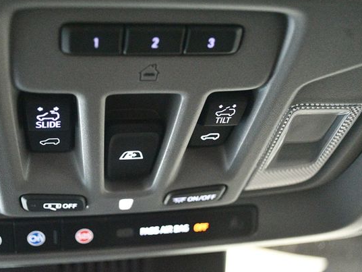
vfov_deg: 26.6
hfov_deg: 34.8
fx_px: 575
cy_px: 140
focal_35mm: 55
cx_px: 148
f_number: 4.8
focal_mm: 32
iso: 12800
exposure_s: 1/60
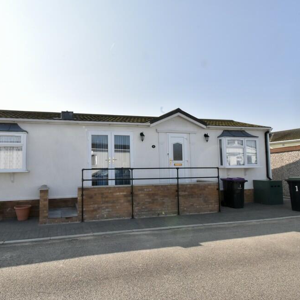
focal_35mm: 20
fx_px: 196
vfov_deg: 74.8
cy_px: 153
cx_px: 108
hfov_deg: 73.3
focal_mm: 10
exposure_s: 1/200
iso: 800
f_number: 22
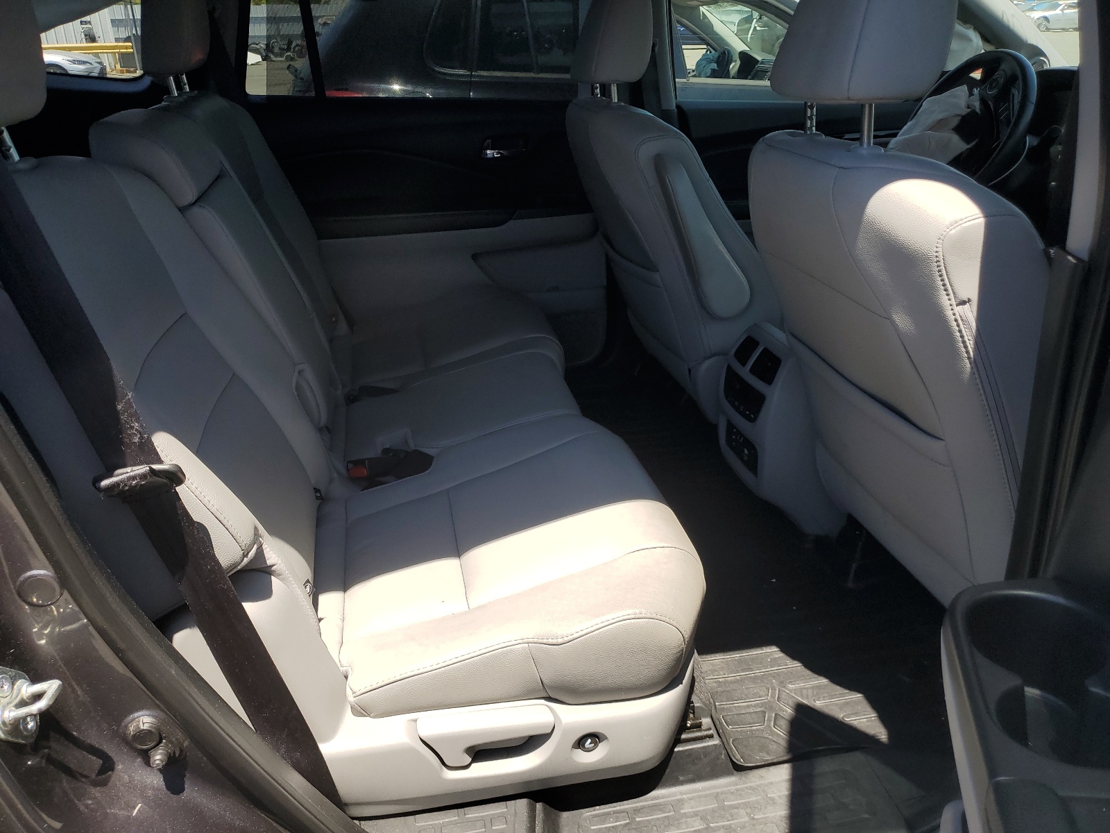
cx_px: 555
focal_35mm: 26
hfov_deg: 67.3
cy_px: 416
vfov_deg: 53.1
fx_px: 834
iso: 50
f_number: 1.5
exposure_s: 1/1250
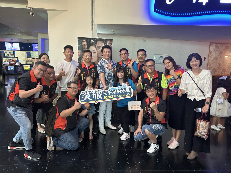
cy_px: 86
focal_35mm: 26
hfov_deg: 67.3
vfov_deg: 53.1
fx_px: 174
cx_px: 116
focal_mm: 5.7
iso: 400
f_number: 1.5
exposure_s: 1/60
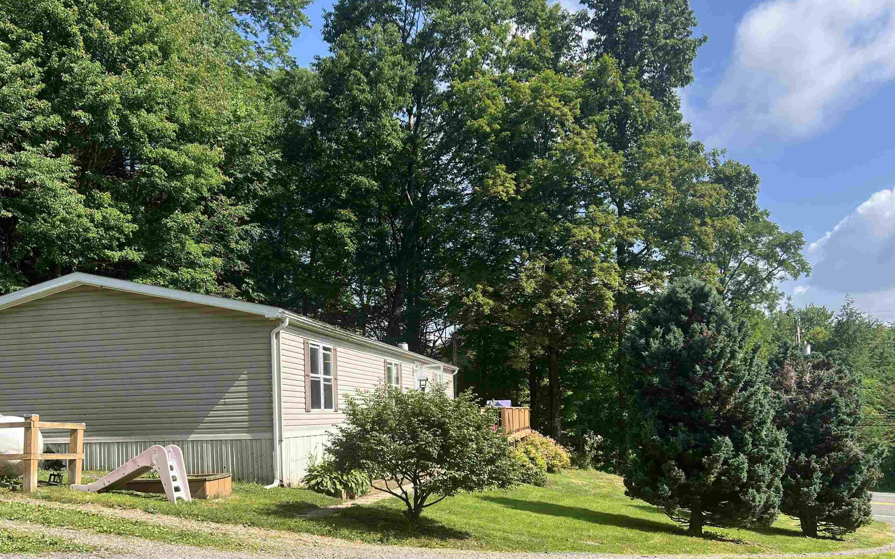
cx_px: 375
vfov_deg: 38.0
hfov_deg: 57.8
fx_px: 805
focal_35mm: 33
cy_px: 365
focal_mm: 5.7
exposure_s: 1/2083
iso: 50
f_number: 1.5
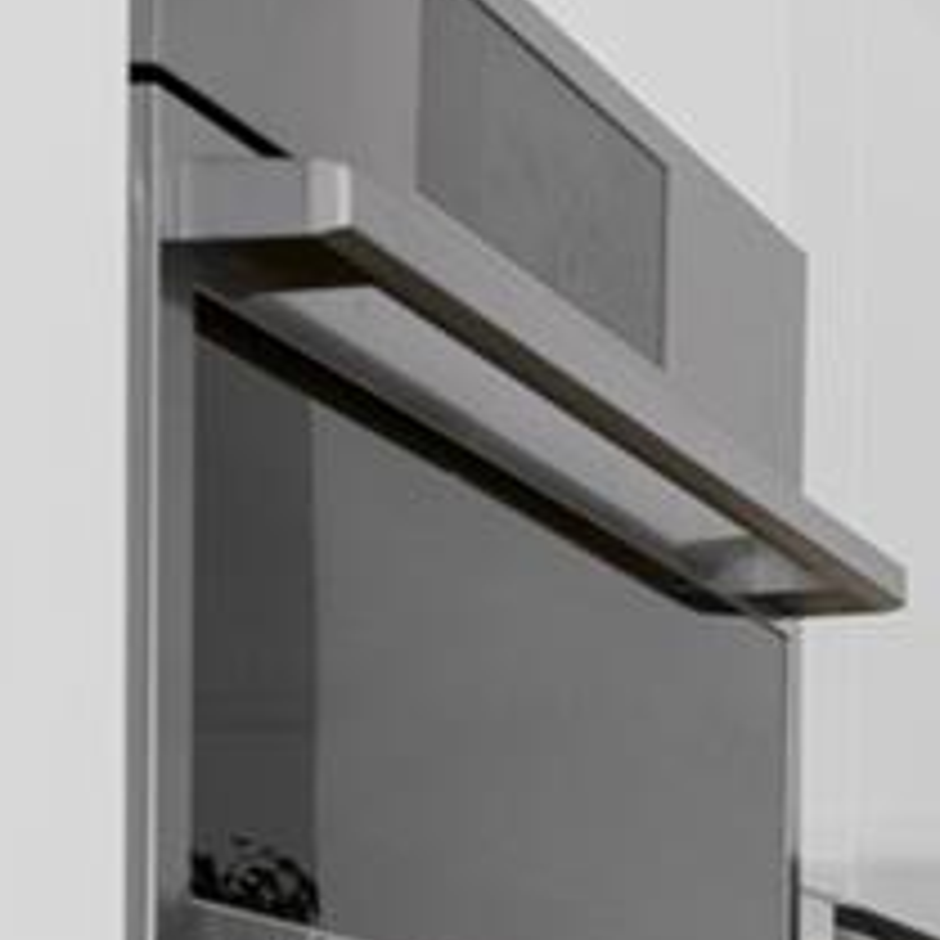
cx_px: 1884
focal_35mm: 125
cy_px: 1459
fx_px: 3840
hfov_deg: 12.3
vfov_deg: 13.1
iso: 320
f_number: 8
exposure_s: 1/6
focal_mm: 20
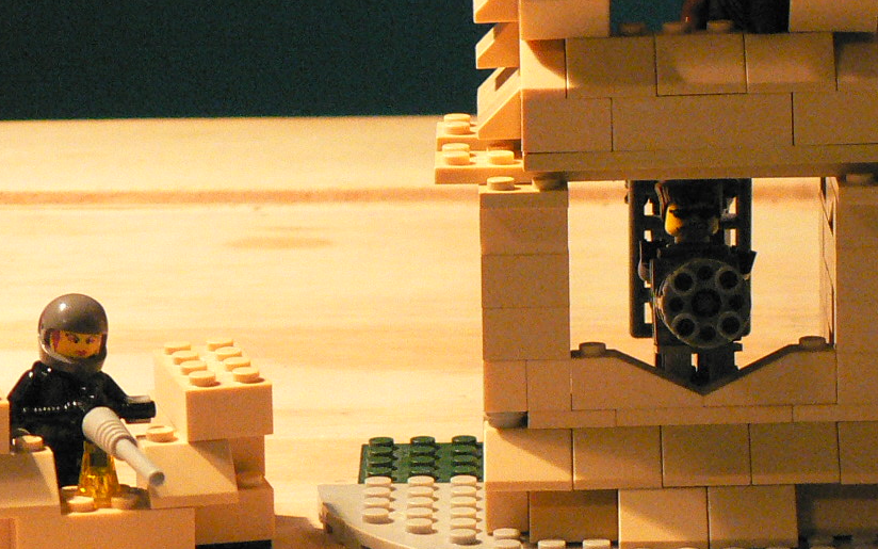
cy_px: 168
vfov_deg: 6.1
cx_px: 726
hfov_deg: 9.8
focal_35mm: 214
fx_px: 5121
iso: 400
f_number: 3.2
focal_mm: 17.3
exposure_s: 1/20
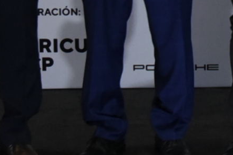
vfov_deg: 7.3
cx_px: 308
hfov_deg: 10.8
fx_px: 1198
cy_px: -108
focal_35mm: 185
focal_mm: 32
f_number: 4
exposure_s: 1/1250
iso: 4000
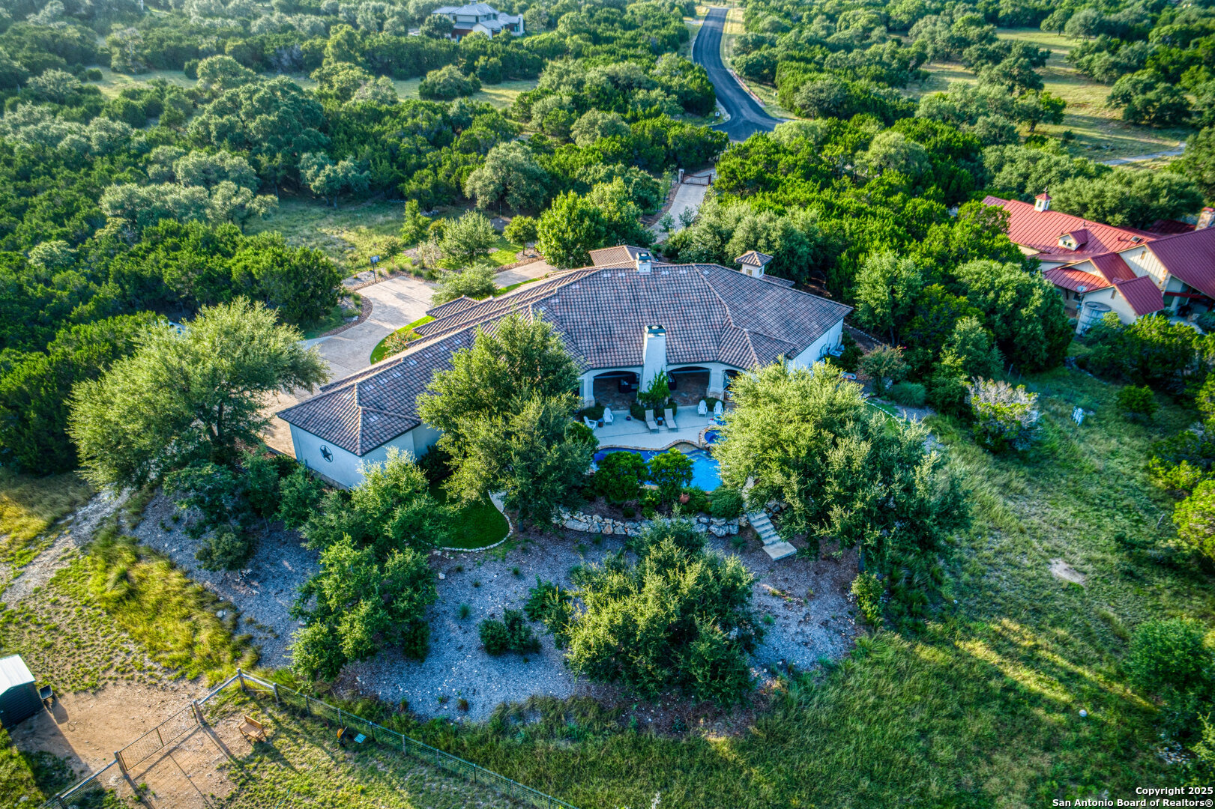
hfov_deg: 73.8
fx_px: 810
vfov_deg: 53.1
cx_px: 608
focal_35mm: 24
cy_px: 404
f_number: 3.2
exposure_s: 1/50
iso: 100
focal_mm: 8.8
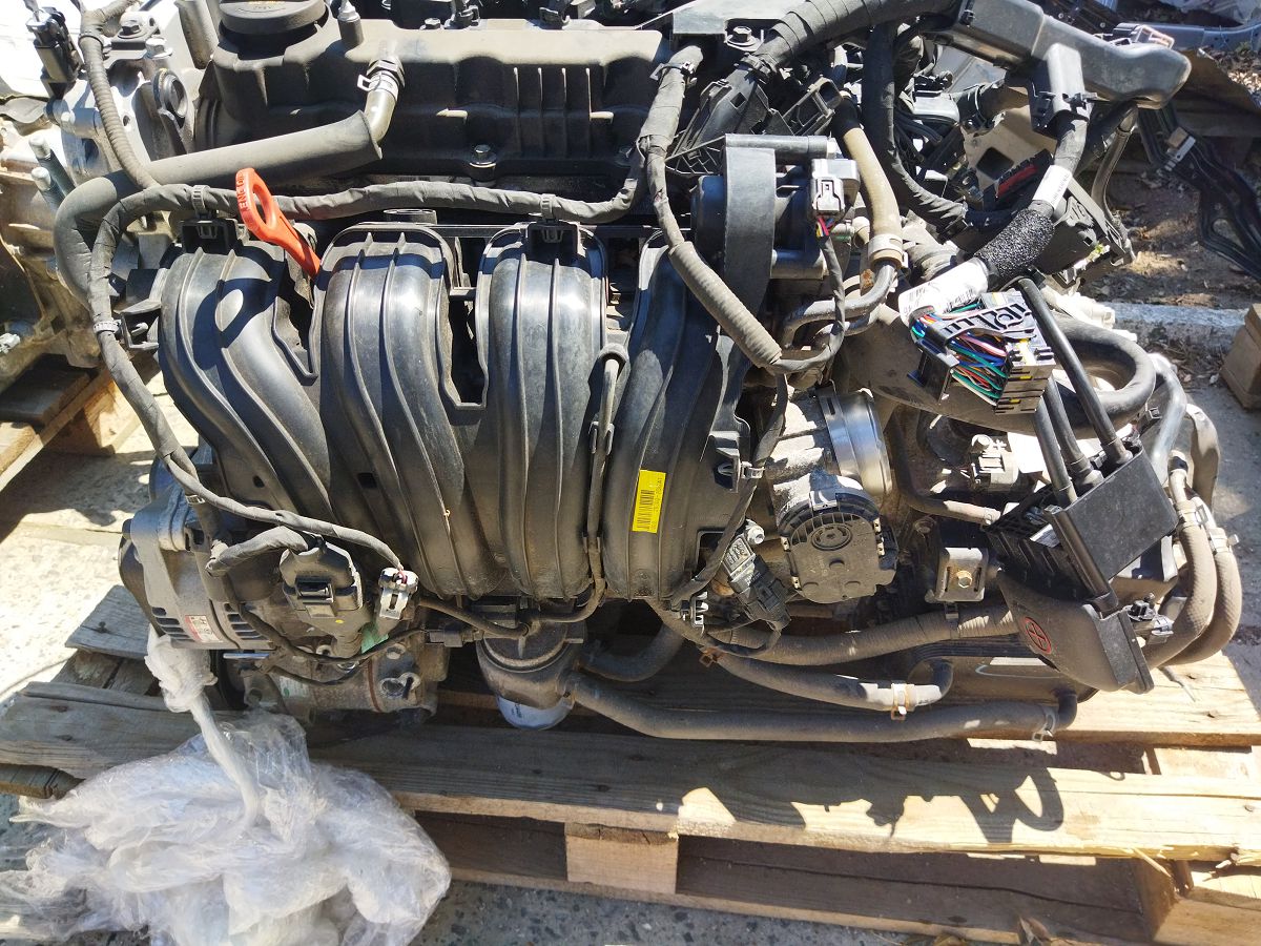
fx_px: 984
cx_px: 630
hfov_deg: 65.3
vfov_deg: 51.4
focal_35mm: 27
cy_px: 473
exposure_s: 1/1030
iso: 100
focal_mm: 4.71
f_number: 1.79
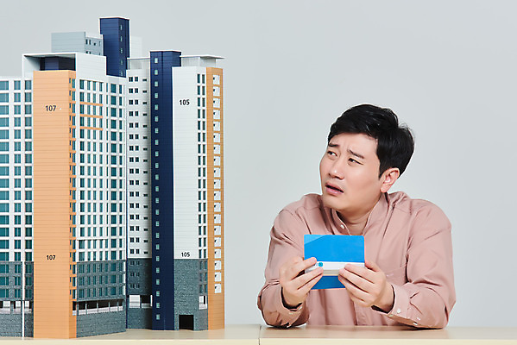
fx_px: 1940
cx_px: 258
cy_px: 172
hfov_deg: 15.2
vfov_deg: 10.2
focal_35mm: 135
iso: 100
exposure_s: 1/125
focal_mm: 135
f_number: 13
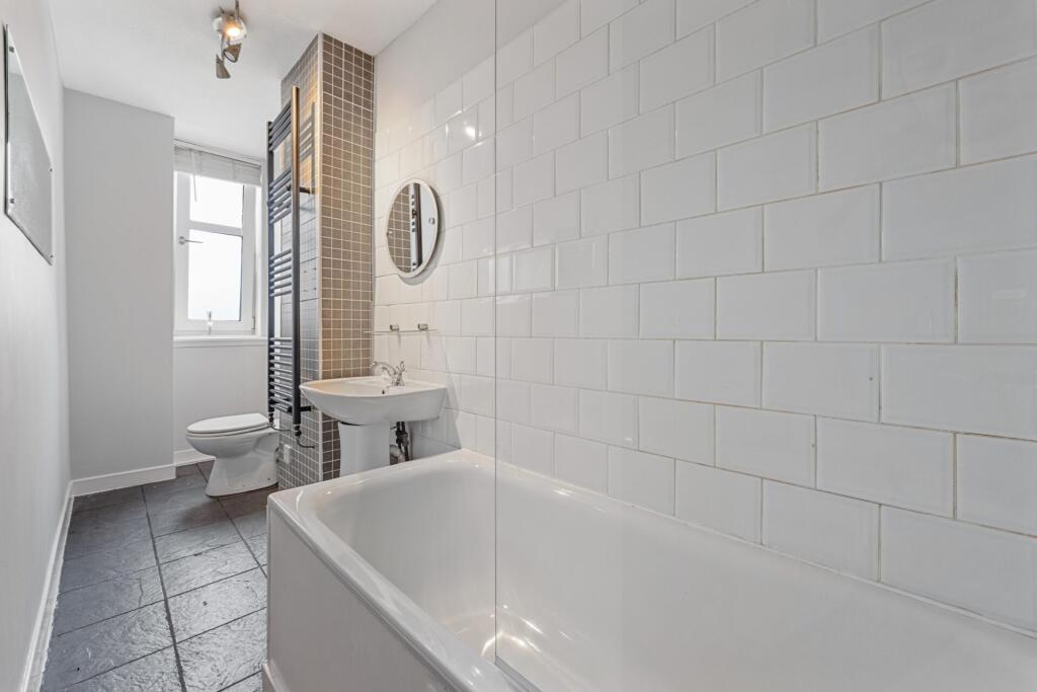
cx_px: 518
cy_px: 346
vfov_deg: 81.2
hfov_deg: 104.2
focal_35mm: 14
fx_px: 403
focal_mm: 14
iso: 640
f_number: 8
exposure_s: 1
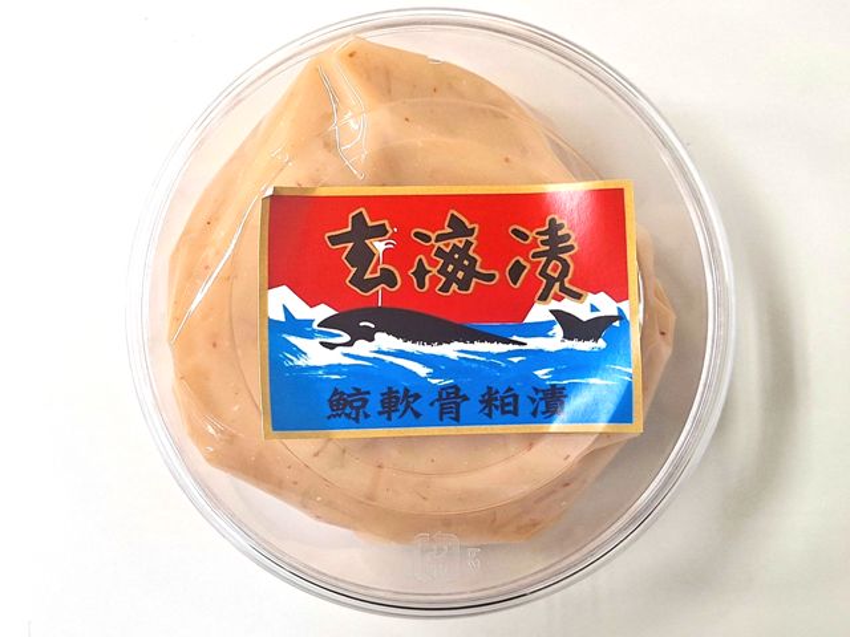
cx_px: 425
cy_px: 318
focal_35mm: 23
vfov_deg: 58.9
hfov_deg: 73.9
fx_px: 565
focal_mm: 5.54
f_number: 1.8
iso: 50
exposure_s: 1/50
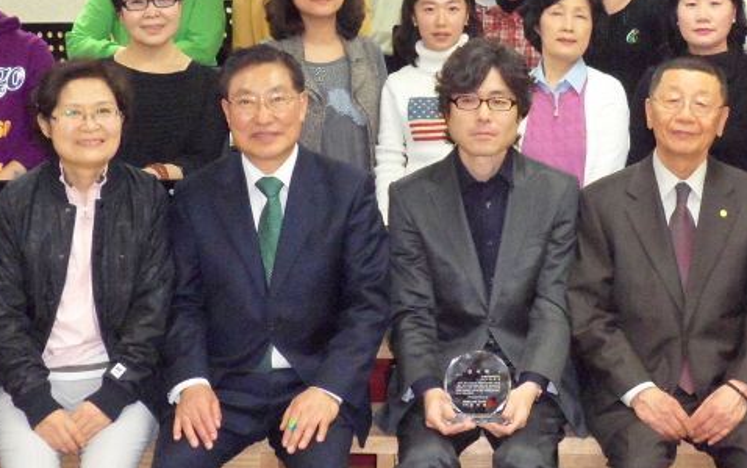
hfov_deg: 28.8
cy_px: 116
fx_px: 1446
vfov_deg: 18.2
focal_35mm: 71
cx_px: 483
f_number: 3.7
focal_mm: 5.7
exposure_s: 1/45
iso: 480
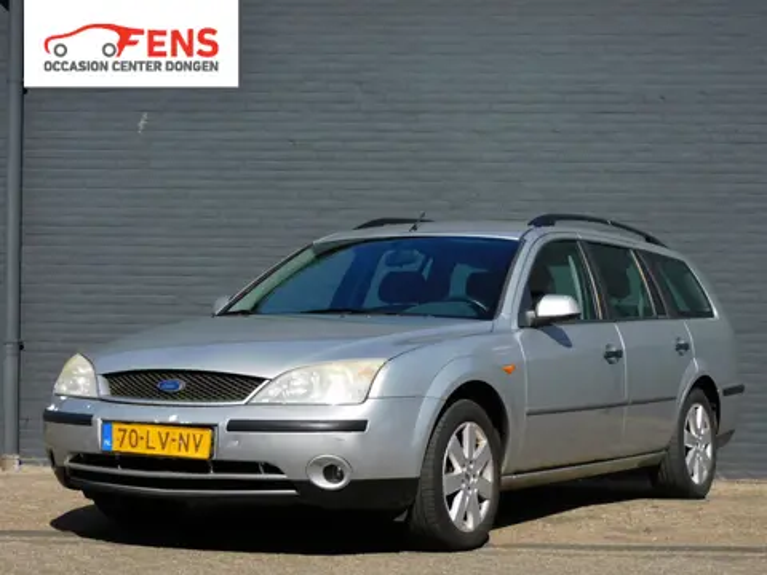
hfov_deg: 24.4
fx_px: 1773
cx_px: 384
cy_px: 288
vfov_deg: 18.4
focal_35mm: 80
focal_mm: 14.3
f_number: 4.5
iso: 125
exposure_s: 1/1000
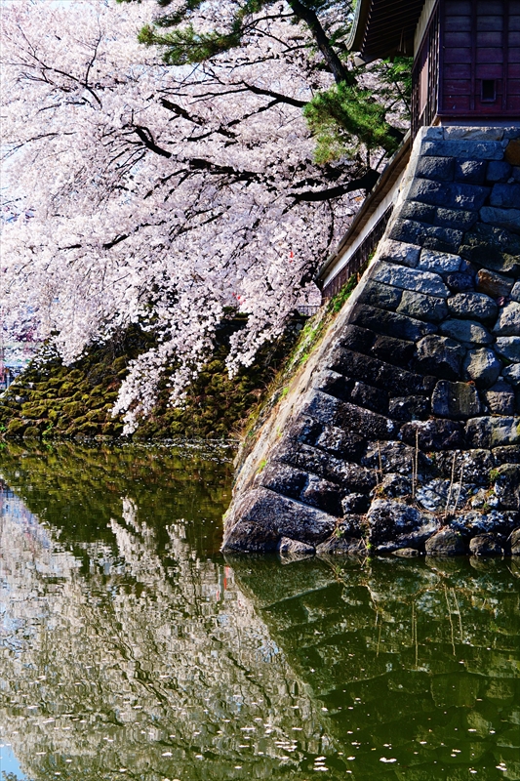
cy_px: 390
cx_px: 260
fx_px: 1496
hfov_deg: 19.7
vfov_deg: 29.2
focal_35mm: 69
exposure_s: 1/160
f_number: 6.3
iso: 100
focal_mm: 46
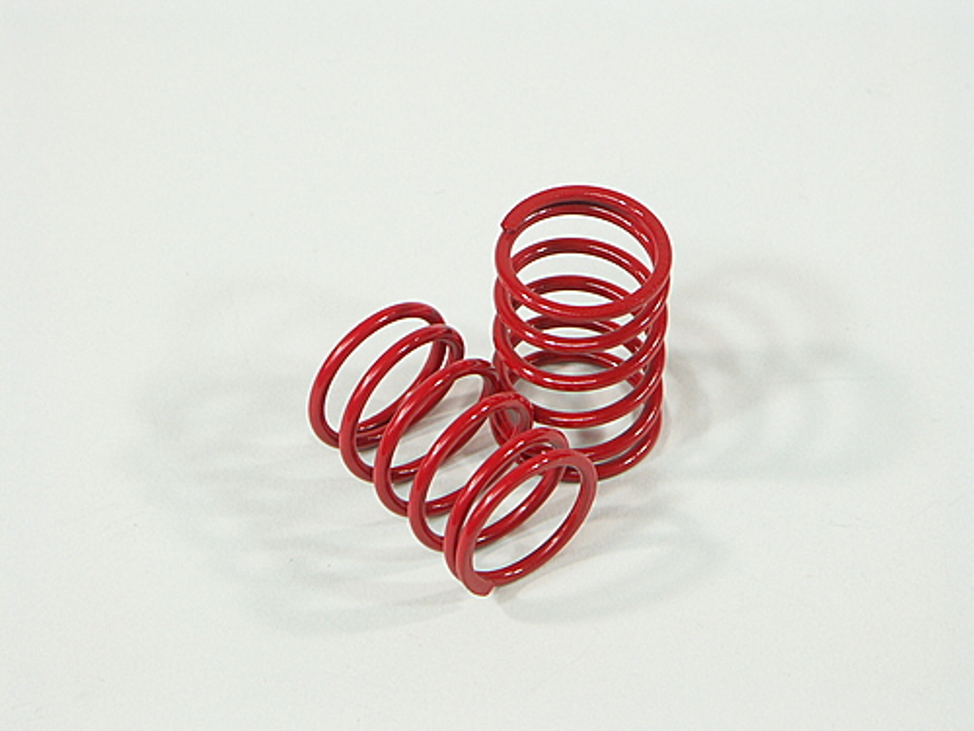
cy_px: 366
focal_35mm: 200
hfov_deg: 9.9
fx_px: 5627
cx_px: 487
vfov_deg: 7.4
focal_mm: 50.69
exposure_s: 1/13
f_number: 9
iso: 100
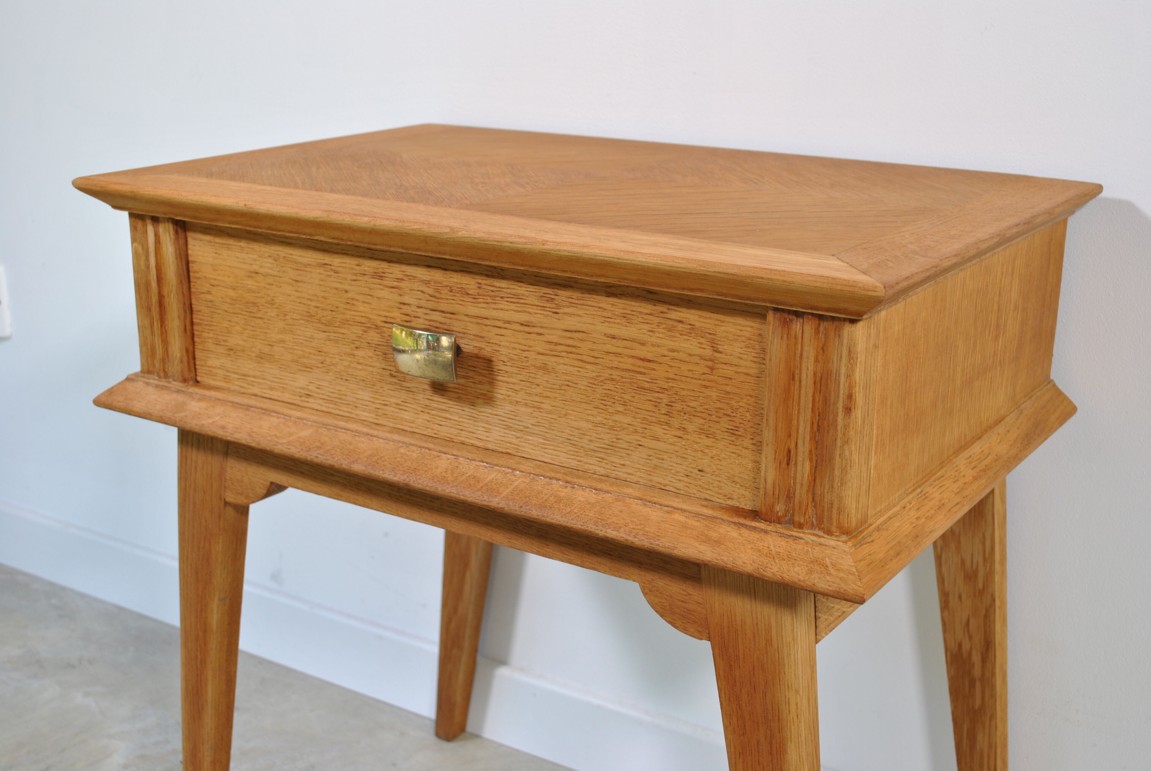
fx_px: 1440
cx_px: 576
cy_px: 386
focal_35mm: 45
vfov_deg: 29.9
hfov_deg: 43.6
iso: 200
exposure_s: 1/20
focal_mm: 30
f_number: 7.1
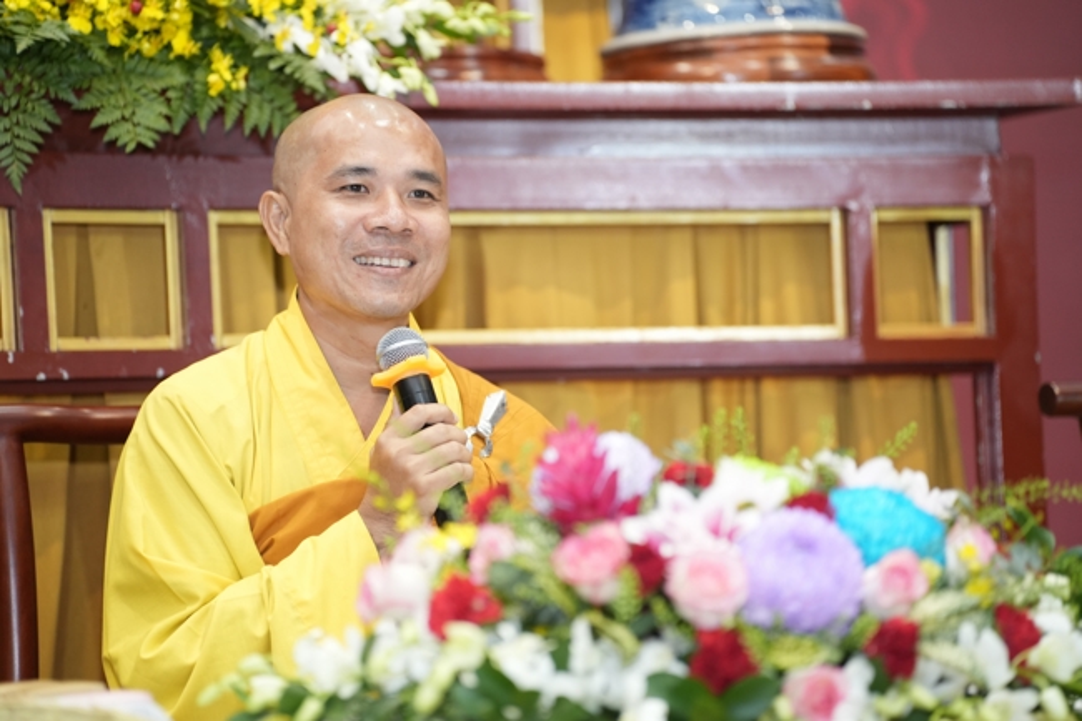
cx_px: 541
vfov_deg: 9.1
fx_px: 4507
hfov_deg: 13.7
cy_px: 360
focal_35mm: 150
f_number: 2.8
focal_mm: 150
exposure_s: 1/200
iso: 1600
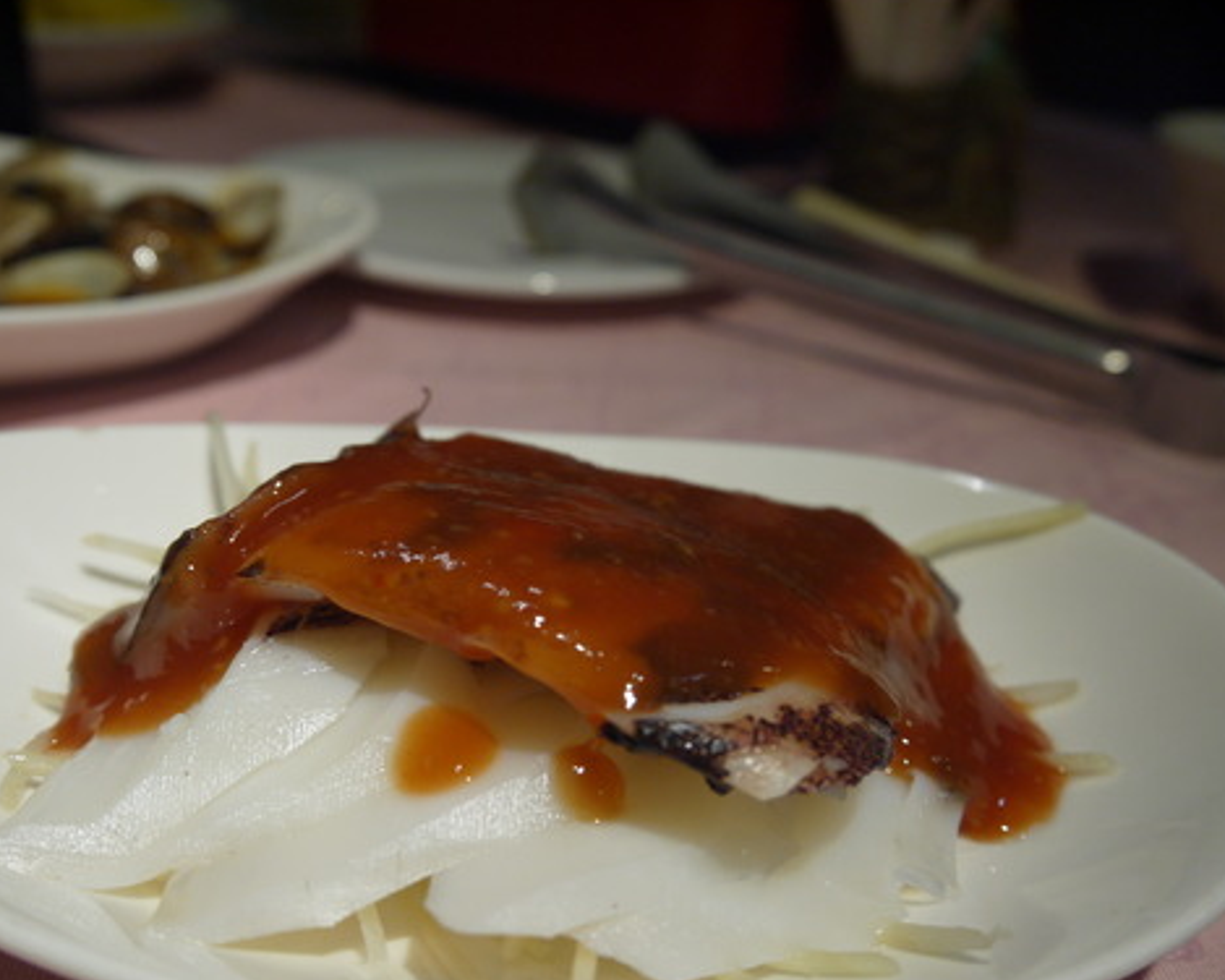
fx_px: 1269
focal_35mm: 35
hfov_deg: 51.5
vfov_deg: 42.1
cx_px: 564
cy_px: 570
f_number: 3.5
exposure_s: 1/60
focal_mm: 14
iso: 200
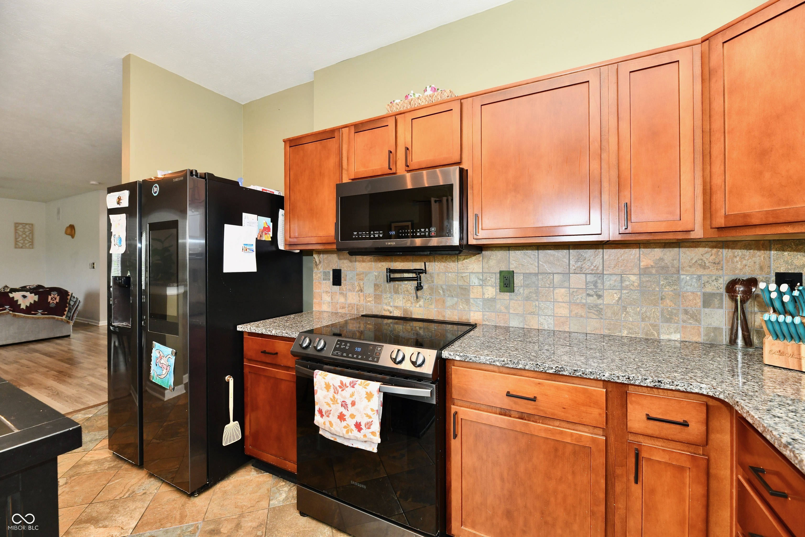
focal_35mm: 14
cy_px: 268
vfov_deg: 81.2
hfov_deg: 104.3
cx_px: 402
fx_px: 313
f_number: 6.3
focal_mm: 14
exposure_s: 1/60
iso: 640
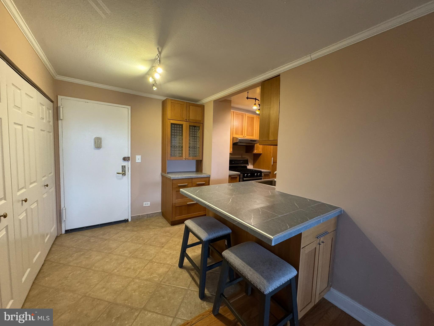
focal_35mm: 14
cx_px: 217
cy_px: 163
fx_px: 176
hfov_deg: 102.1
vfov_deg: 85.7
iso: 500
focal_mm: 2.22
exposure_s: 1/60
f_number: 2.2
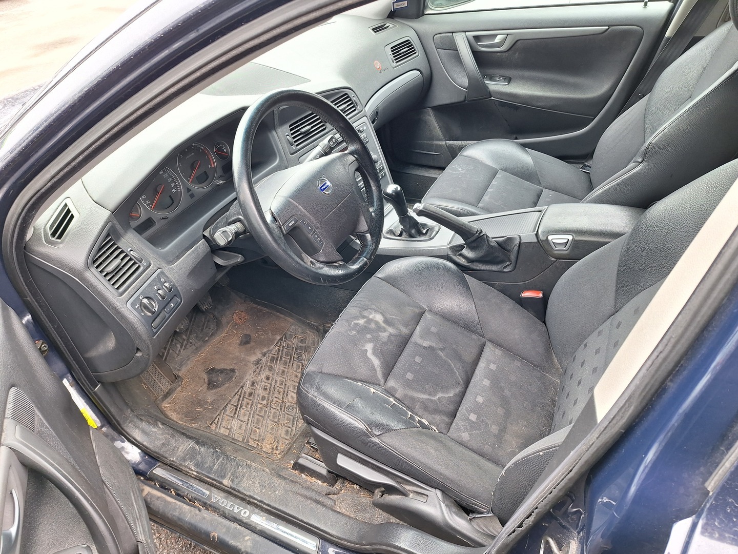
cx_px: 369
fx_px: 490
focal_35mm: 23
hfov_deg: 73.9
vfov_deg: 58.9
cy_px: 277
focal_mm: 5.54
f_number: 1.8
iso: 50
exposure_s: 1/50
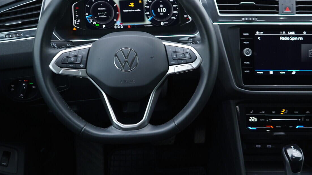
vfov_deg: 24.4
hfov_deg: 41.9
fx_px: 405
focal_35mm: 49
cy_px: 96
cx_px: 190
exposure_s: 1/40
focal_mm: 24
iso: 200
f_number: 2.8
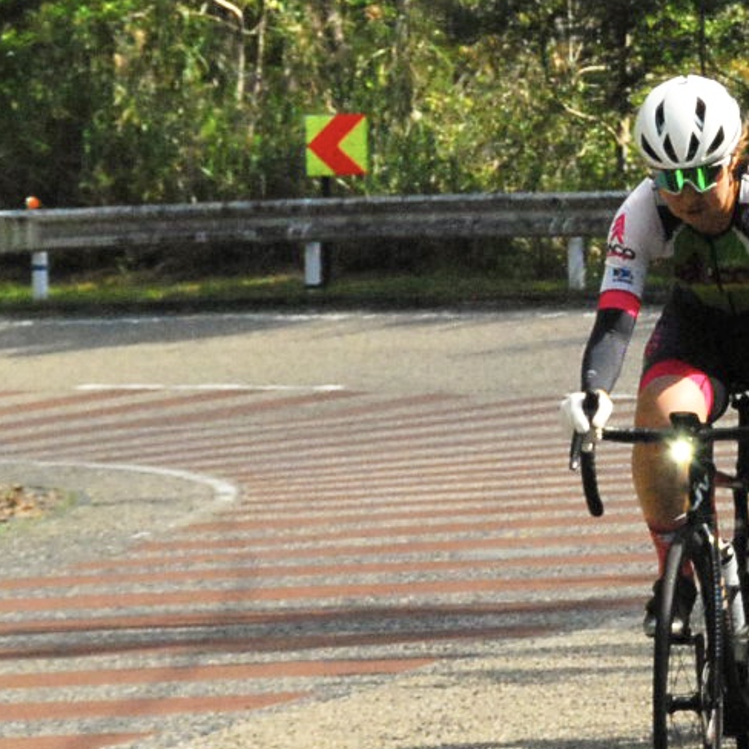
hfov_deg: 4.3
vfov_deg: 4.3
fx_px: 9914
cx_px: 840
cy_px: -114
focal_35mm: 405
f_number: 14
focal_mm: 80
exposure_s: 1/1000
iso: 1600
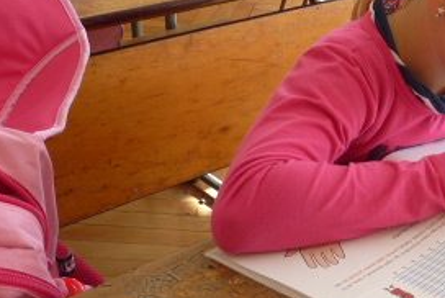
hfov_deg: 28.3
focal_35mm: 66
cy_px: 134
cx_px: 465
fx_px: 817
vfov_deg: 20.7
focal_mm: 4.8
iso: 100
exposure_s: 1/80
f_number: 2.8
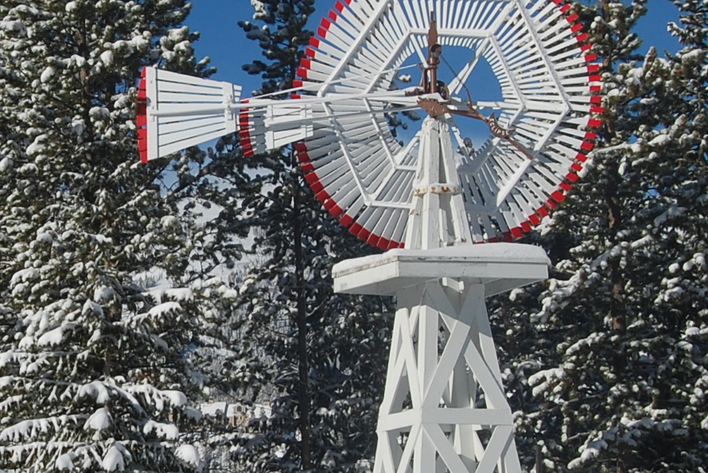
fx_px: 2538
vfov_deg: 10.6
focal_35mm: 129
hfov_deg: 15.7
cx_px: 53
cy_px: 264
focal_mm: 34
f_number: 10
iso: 200
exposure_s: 1/400
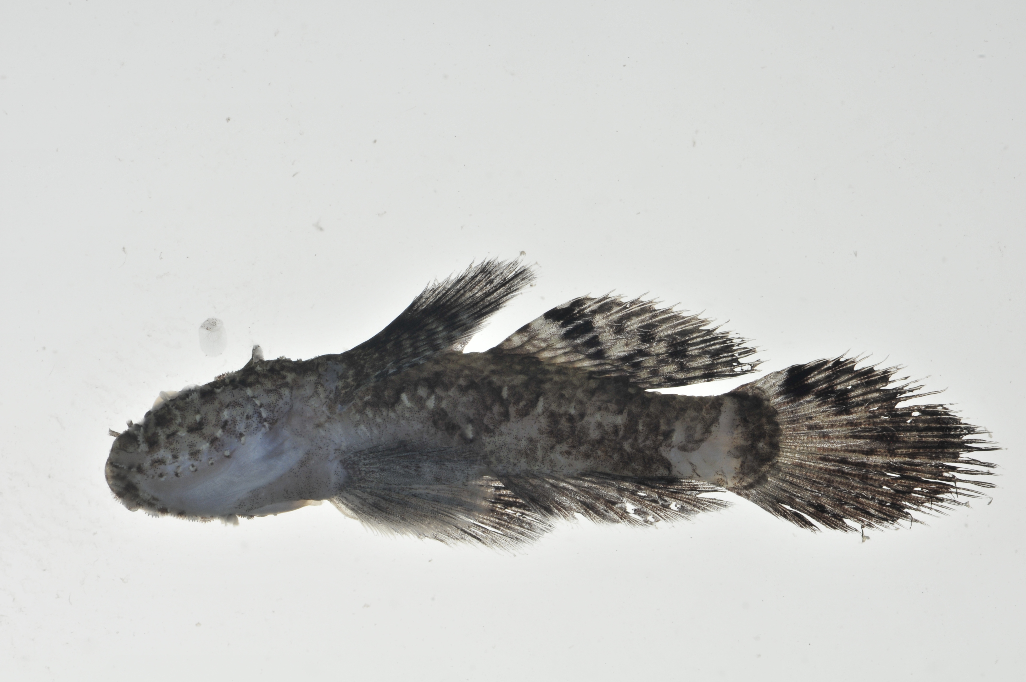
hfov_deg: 13.1
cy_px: 341
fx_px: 4483
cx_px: 513
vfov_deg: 8.7
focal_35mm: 158
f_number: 25
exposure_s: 1/60
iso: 200
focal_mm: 105
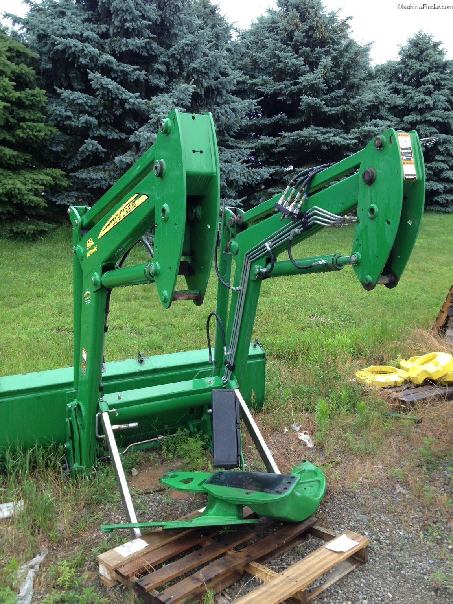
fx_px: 611
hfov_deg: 40.7
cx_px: 226
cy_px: 302
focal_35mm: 35
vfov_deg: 52.6
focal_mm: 4.28
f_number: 2.4
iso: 50
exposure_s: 1/40
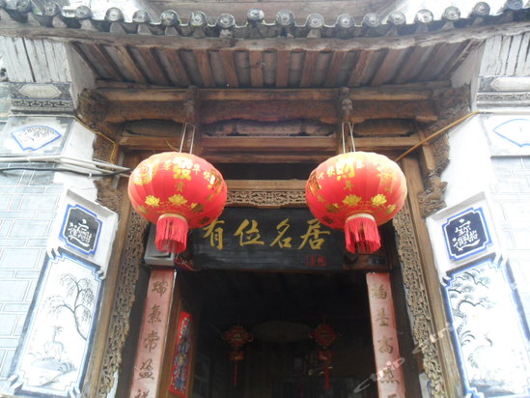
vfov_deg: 51.4
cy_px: 199
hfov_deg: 65.3
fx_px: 413
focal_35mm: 27
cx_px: 265
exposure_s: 1/45
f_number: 3.5
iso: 160
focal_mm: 4.9
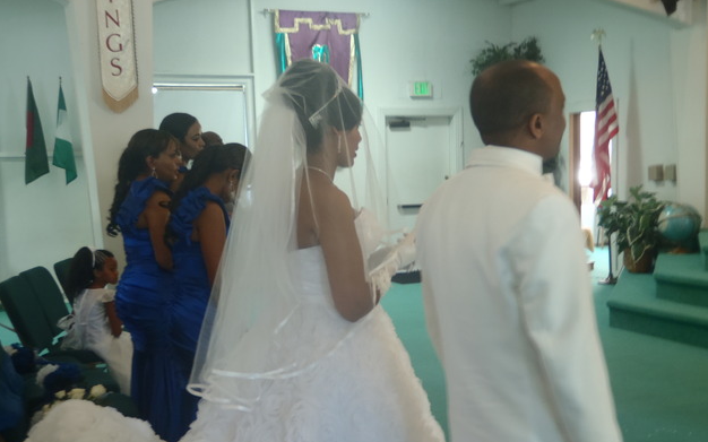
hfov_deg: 50.4
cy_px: 260
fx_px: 752
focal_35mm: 39
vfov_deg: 32.7
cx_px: 355
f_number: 4.1
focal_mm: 6.53
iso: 100
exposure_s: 1/5
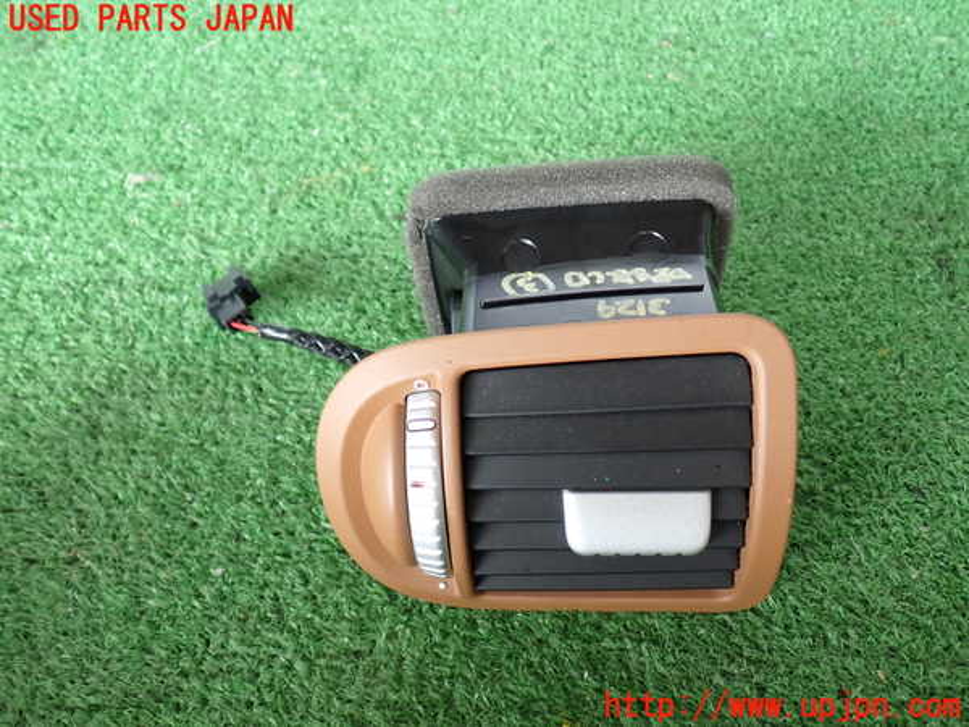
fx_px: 896
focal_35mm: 32
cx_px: 484
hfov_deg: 56.8
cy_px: 364
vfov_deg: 44.2
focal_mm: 5.79
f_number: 2.4
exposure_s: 1/60
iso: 200
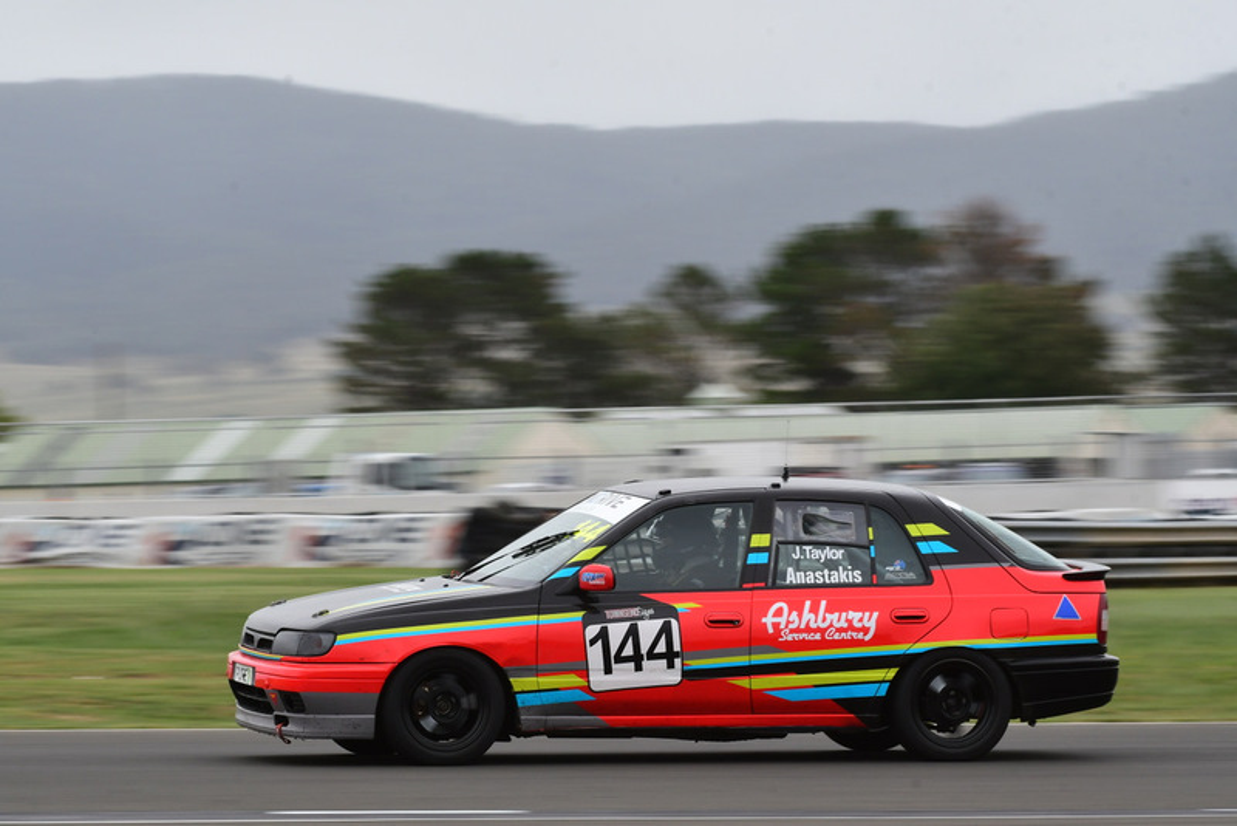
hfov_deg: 6.9
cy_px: 413
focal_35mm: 300
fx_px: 10311
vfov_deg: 4.6
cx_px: 618
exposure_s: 1/200
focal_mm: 200
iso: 500
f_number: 14
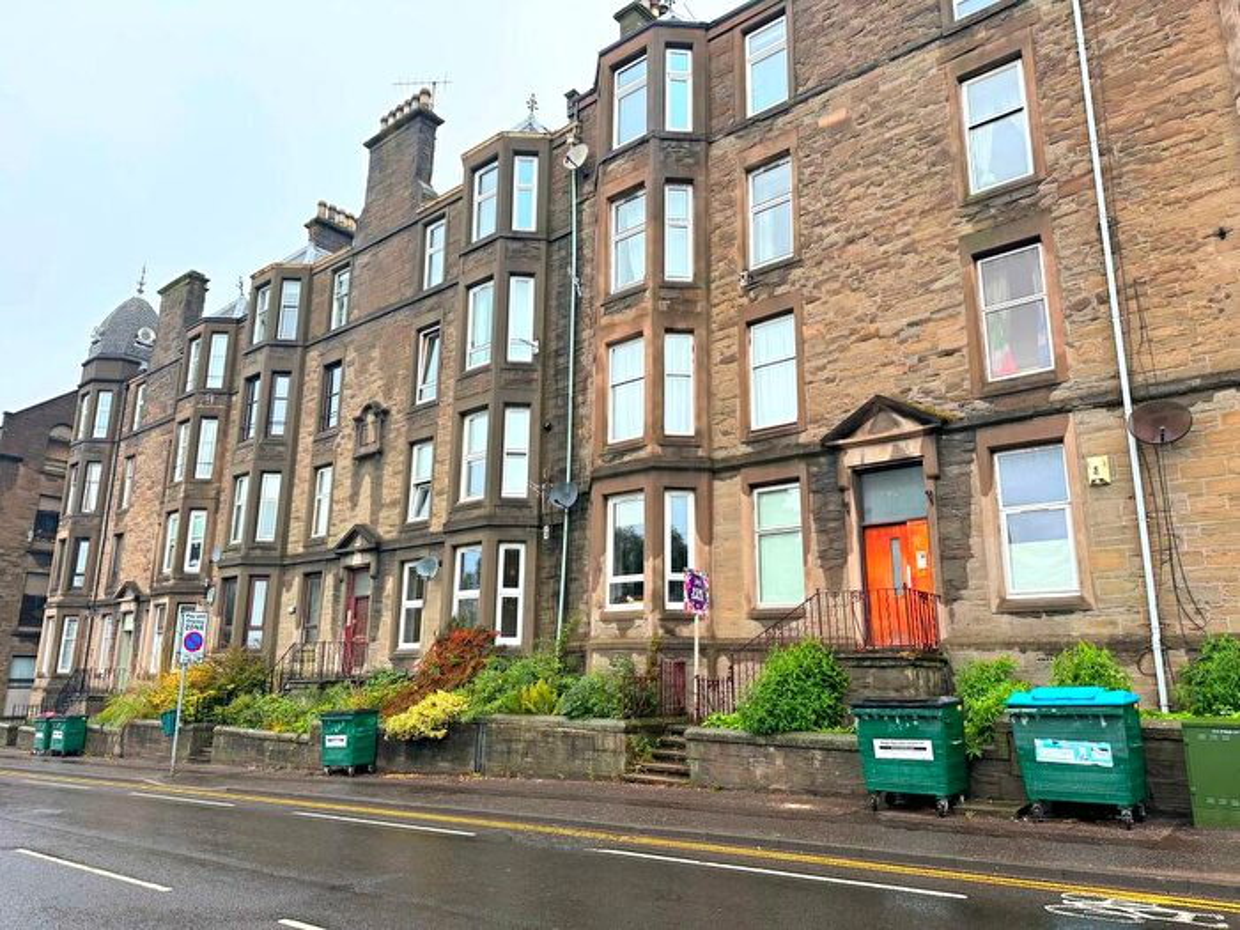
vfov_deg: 56.8
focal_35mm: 24
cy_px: 465
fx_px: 860
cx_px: 620
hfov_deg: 71.6
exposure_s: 1/359
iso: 80
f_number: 1.78
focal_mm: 6.86
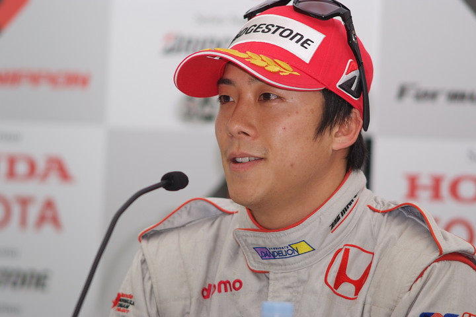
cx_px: 238
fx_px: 3570
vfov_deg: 5.1
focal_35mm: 270
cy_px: 158
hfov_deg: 7.6
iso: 100
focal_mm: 180
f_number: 2.8
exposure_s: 1/125
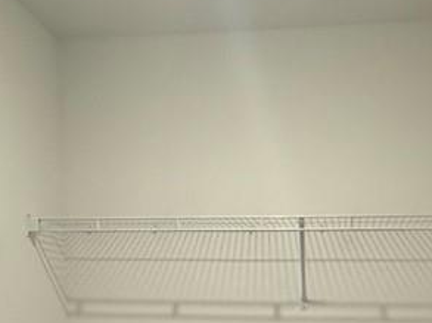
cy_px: 426
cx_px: 257
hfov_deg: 38.8
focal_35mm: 49
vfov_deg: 25.3
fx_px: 611
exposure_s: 1/120
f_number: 2.2
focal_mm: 2.22
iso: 200
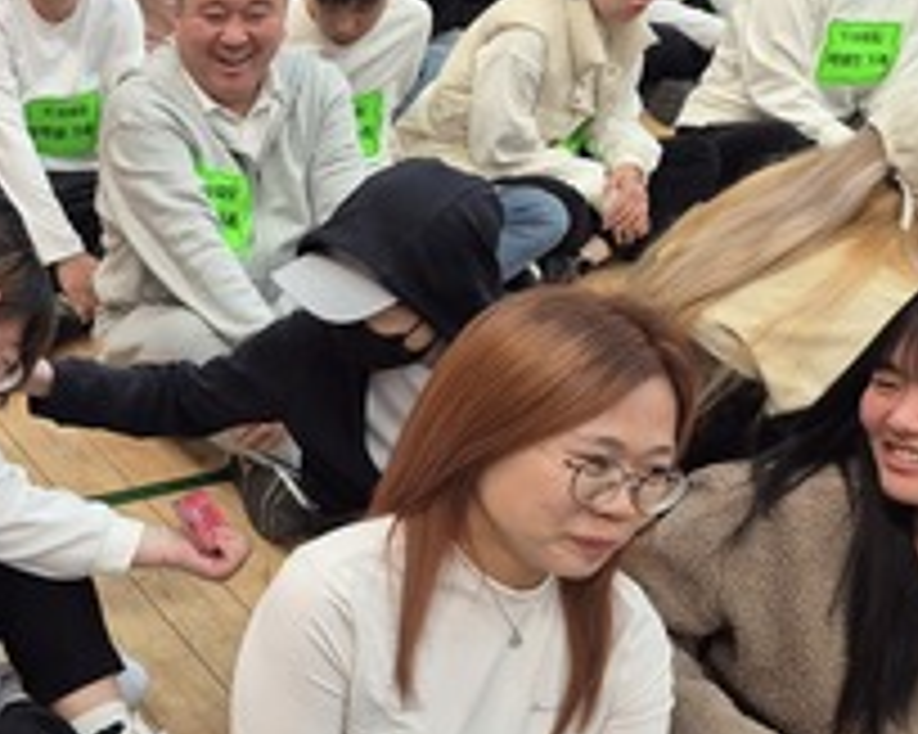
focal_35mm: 55
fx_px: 1494
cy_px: 444
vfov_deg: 27.5
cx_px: -63
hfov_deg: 30.9
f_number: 1.8
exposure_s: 1/120
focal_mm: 5.4
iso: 200
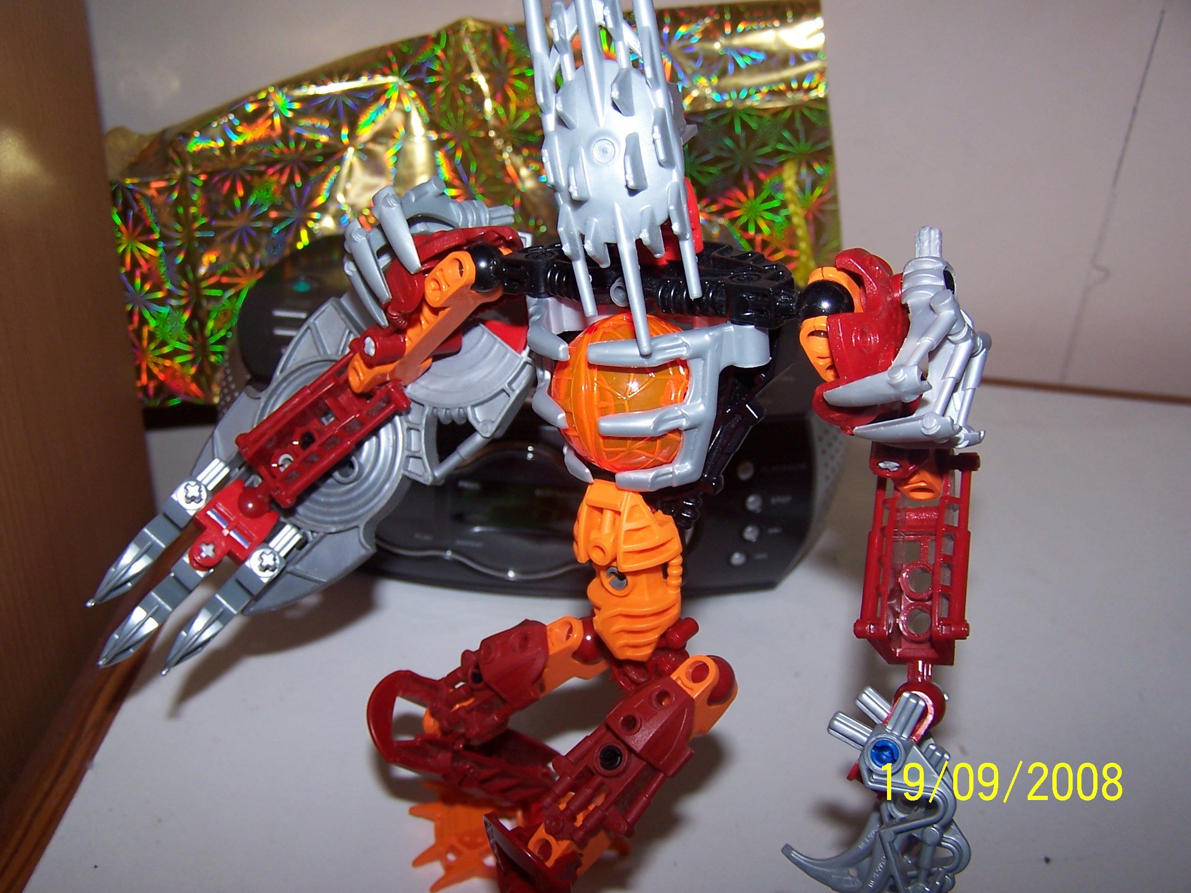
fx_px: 1307
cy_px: 446
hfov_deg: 49.0
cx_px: 596
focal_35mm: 38
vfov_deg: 37.7
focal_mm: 6.3
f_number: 2.8
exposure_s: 1/60
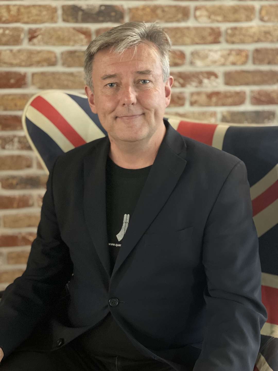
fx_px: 557
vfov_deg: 36.8
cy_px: 186
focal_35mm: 52
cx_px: 139
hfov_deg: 28.0
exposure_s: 1/14
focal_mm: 6
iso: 400
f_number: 2
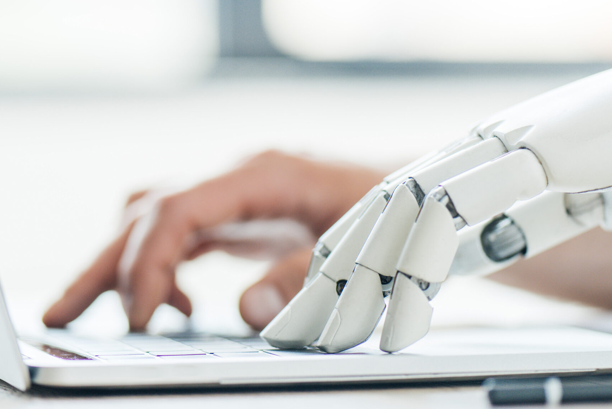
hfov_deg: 13.1
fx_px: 2670
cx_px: 256
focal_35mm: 157
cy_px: 207
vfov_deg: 8.8
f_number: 3.5
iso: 250
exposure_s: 1/250
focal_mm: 105
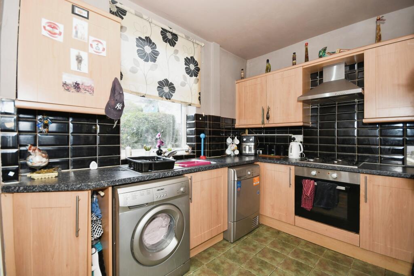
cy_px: 138
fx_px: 173
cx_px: 207
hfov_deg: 100.4
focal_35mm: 15
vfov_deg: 77.3
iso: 400
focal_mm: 10
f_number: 8
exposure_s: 1/60
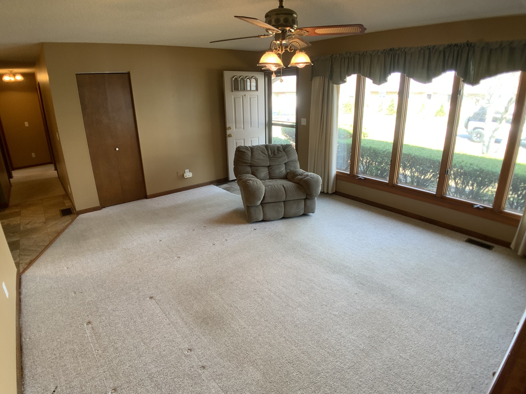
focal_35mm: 29
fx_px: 441
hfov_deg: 61.7
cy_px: 197
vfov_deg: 48.2
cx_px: 263
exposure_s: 1/60
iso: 50
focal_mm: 3
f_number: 1.8
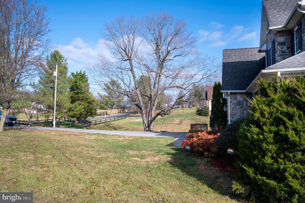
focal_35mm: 30
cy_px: 102
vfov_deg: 43.5
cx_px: 152
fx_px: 254
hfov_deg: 62.0
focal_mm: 30
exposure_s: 1/640
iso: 1000
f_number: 13
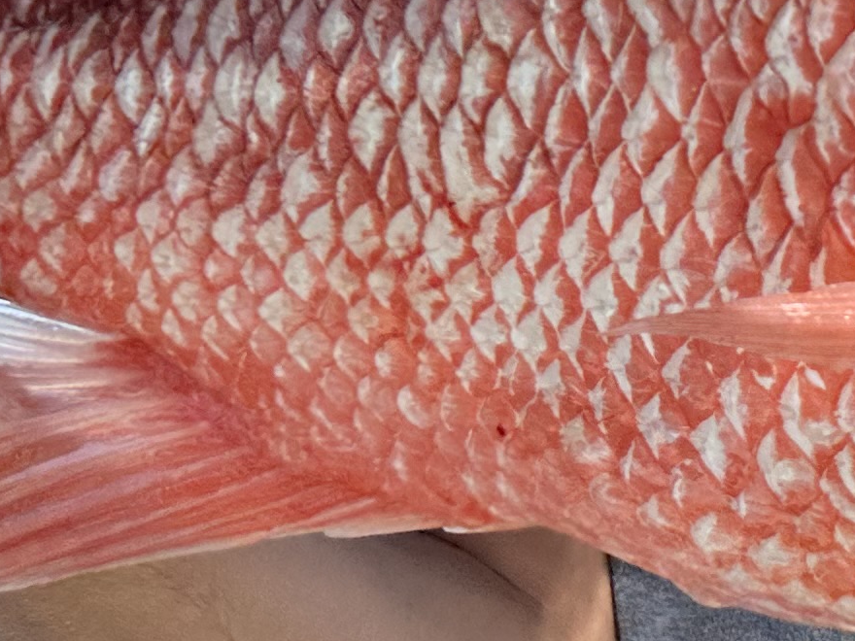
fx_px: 2717
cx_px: 1001
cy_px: -329
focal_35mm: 110
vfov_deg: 12.7
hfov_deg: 17.1
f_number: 1.78
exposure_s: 1/2252
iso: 80
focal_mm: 6.86
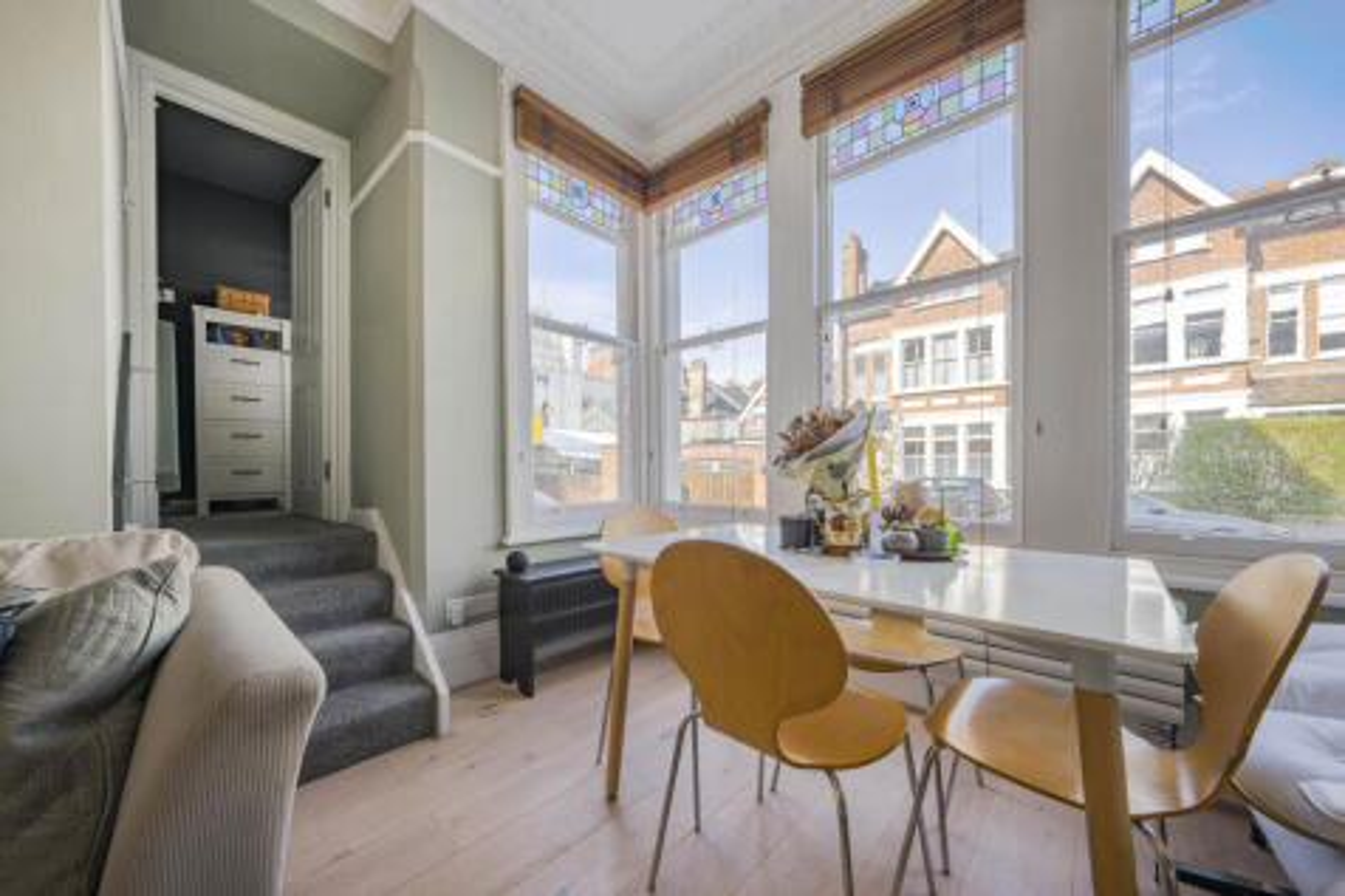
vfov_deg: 90.0
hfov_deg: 112.6
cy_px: 448
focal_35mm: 12
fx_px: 448
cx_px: 672
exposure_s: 1/25
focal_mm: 12
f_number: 9
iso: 320
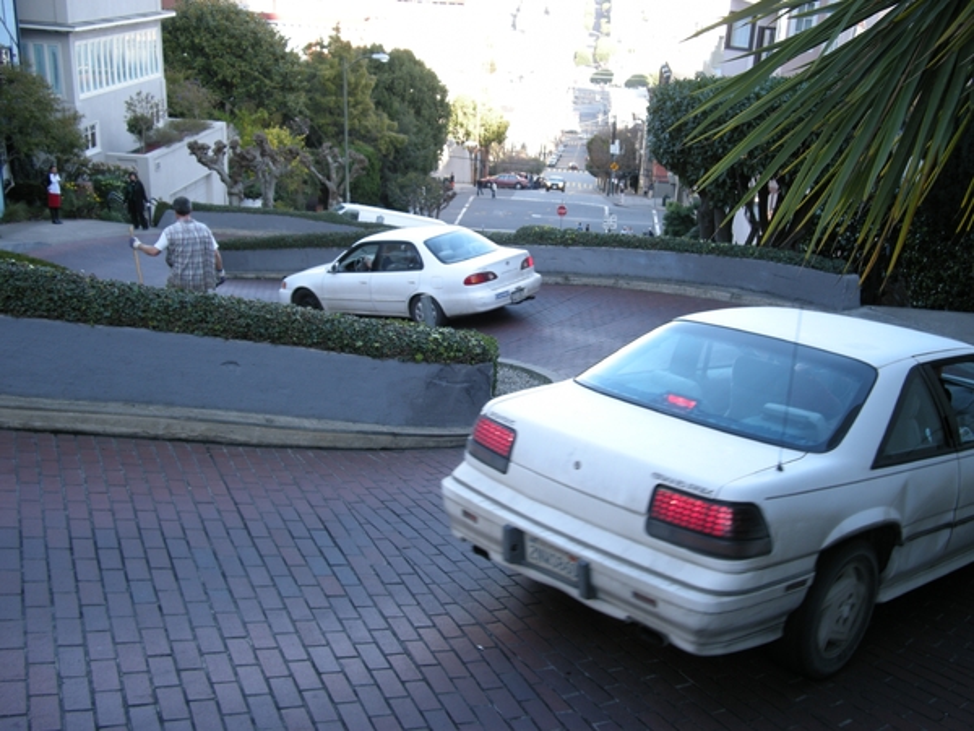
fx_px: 1041
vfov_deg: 38.7
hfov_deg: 50.1
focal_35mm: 37
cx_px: 487
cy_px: 366
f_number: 2.8
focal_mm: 7.9
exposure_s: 1/73
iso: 64
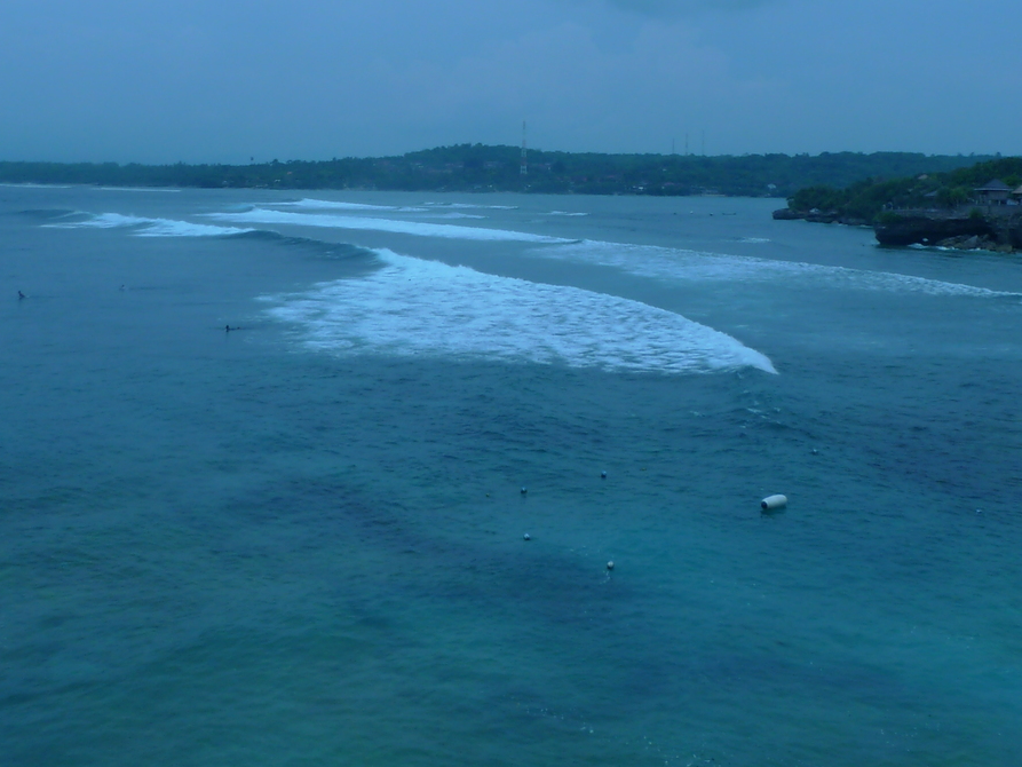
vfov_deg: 32.6
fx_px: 1270
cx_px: 459
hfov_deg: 43.8
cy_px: 144
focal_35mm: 43
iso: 80
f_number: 7.1
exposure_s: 1/1000
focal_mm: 5.1
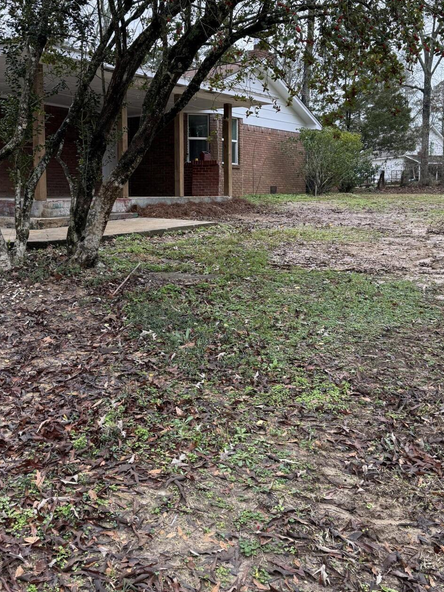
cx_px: 195
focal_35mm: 38
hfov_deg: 37.7
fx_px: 650
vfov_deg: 48.8
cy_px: 245
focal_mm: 6.76
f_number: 1.78
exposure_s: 1/329
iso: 100
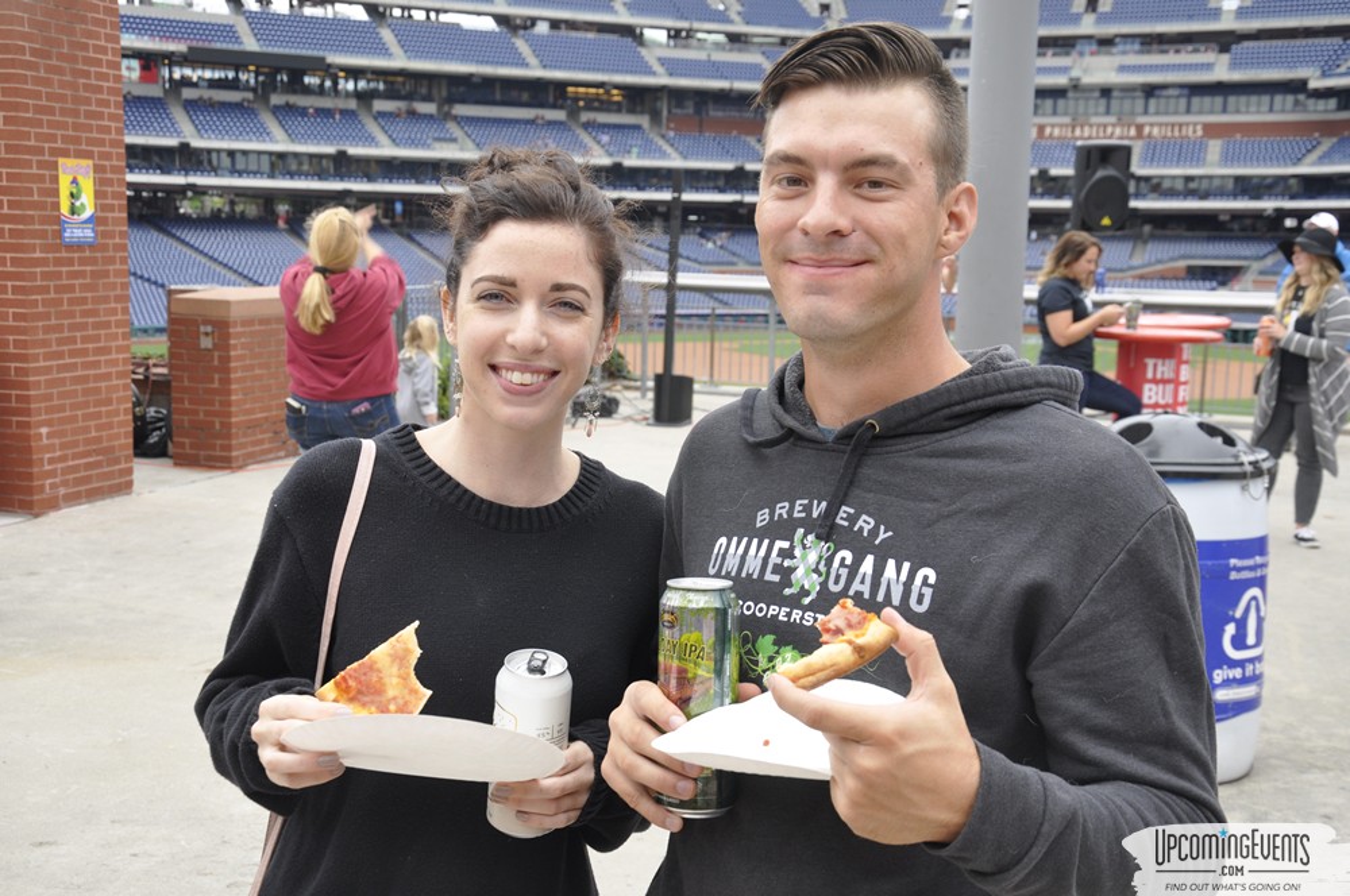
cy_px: 448
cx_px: 675
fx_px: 1910
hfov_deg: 38.9
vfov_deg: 26.4
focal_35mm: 51
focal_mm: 34
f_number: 8
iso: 400
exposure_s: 1/60
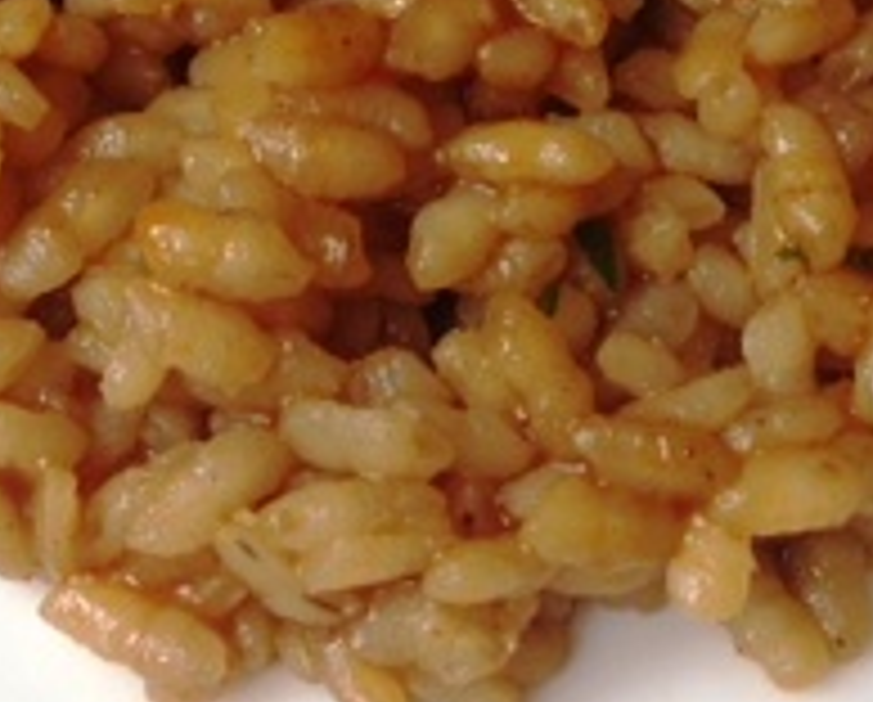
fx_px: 2744
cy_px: -234
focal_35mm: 106
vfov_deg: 14.0
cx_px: 324
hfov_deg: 18.0
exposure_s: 1/60
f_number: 2.4
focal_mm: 4.13
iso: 50
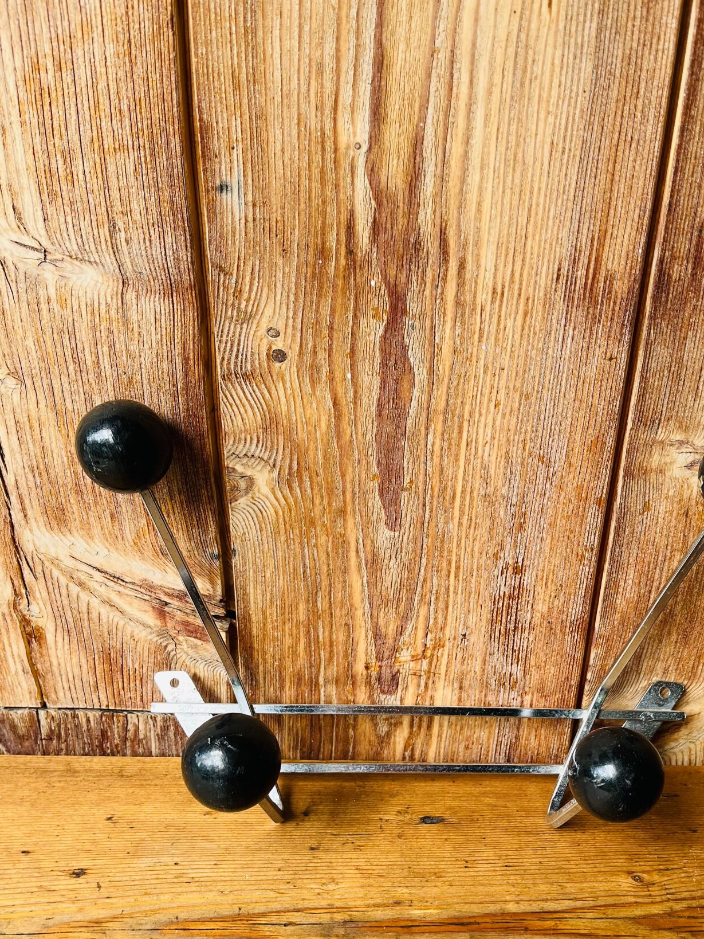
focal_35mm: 32
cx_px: 431
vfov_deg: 56.3
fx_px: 868
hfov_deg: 43.9
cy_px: 571
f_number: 1.6
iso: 50
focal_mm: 5.1
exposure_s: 1/337
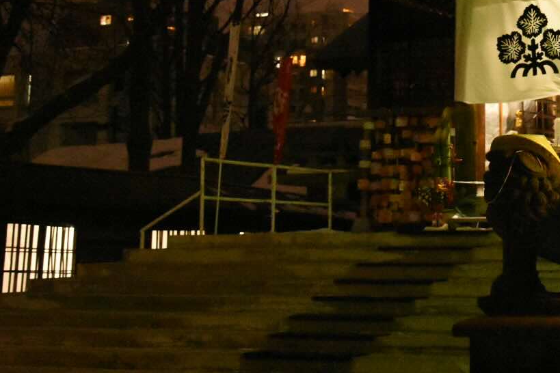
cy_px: 32
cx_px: 553
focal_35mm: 89
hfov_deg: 22.1
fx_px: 1384
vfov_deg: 15.2
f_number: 6.3
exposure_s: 1/50
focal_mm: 30
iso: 12800
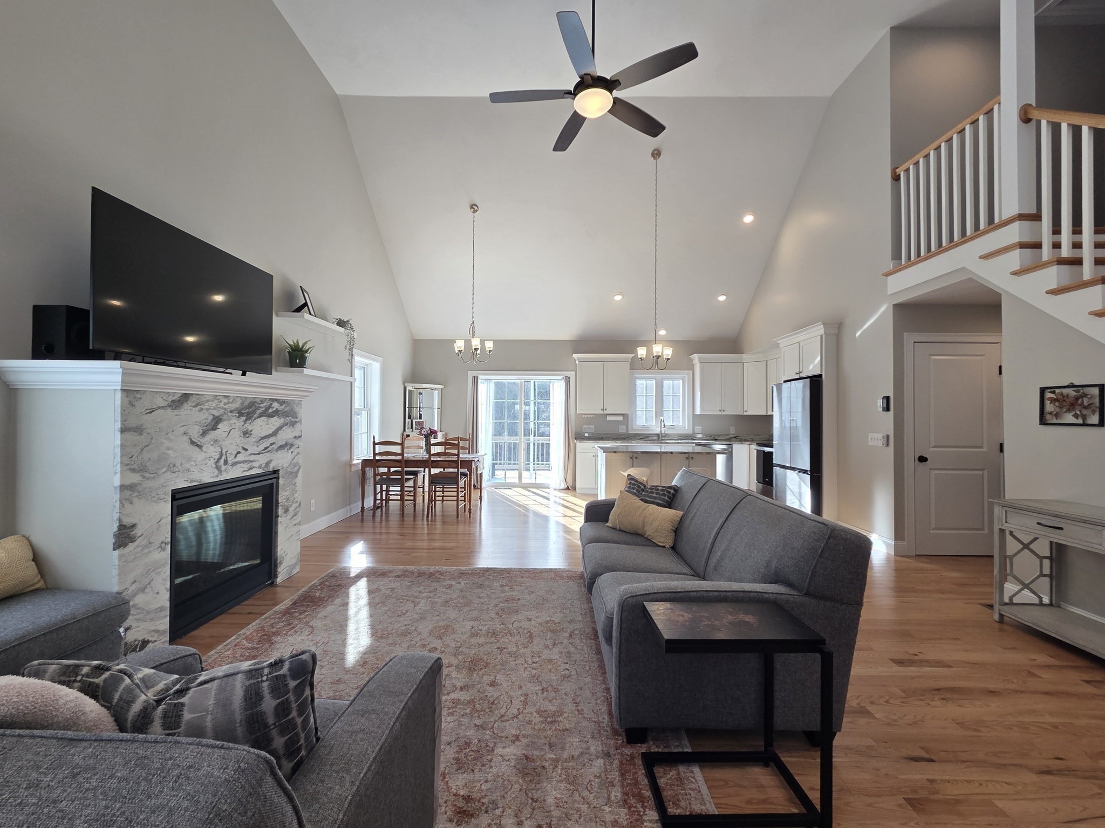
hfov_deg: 106.2
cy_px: 414
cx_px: 552
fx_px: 415
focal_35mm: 13
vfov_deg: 89.9
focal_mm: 2.2
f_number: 2.2
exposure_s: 1/120
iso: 50
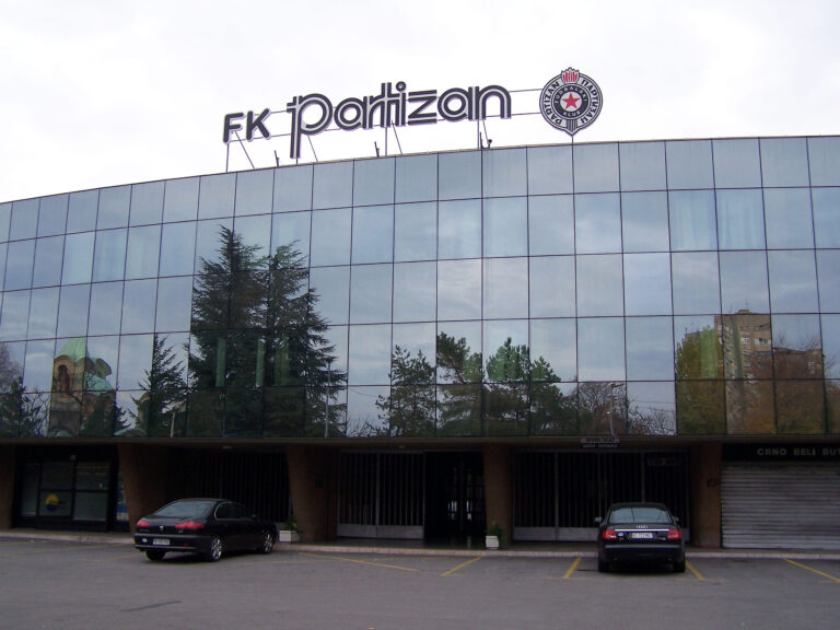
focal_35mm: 38
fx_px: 922
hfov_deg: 49.0
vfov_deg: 37.7
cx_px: 420
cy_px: 315
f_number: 2.8
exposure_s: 1/80
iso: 80
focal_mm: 6.3
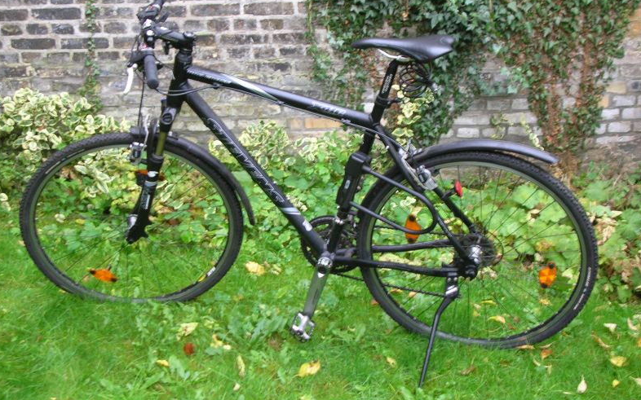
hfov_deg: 36.9
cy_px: 169
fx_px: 961
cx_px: 317
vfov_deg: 23.5
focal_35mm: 55
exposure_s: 1/12.1
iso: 50
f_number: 3.3
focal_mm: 8.5
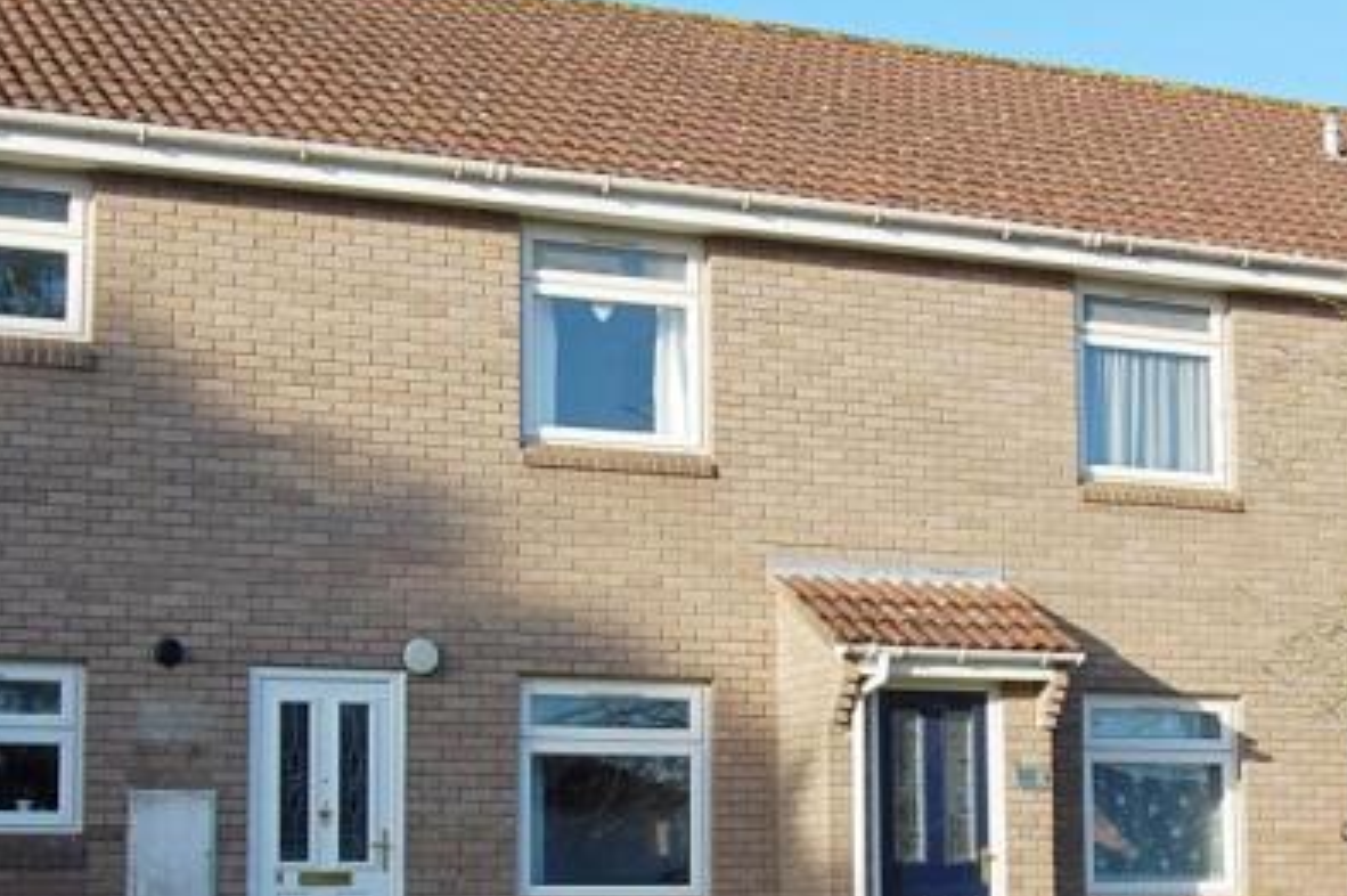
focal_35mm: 75
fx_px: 2804
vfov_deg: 18.1
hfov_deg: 26.9
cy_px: 602
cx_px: 821
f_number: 8
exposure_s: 1/250
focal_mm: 30
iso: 200
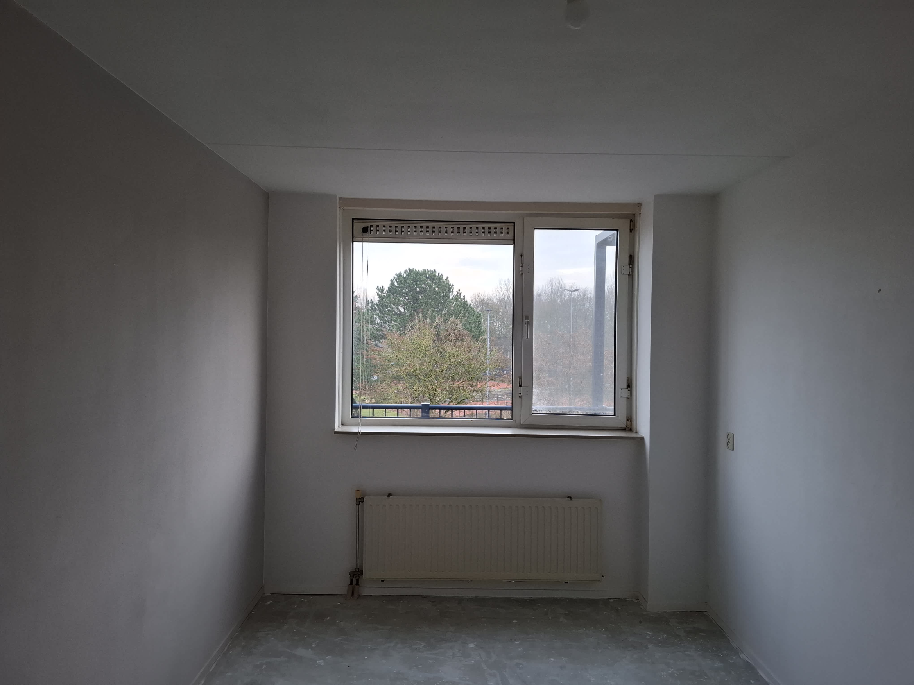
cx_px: 457
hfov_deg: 73.9
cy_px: 342
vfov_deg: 58.9
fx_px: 607
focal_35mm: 23
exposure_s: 1/100
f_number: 1.8
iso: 50
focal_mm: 5.5
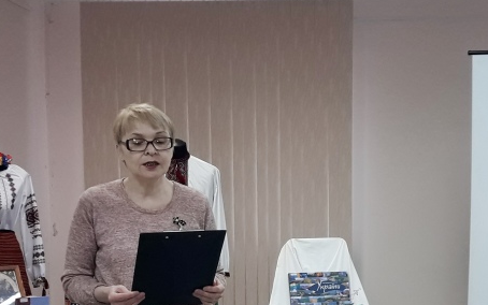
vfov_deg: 19.1
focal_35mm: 67
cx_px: 319
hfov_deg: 30.4
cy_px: 268
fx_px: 891
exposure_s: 1/33
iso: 64
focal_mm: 3.7
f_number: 1.9
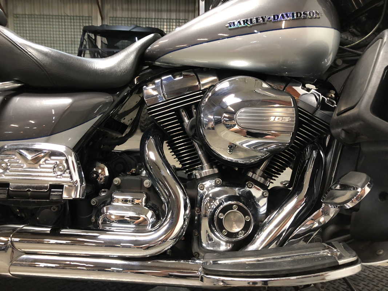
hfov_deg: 63.4
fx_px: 314
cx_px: 194
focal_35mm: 28
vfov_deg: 49.7
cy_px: 146
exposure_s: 1/15
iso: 64
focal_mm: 3.99
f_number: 1.8
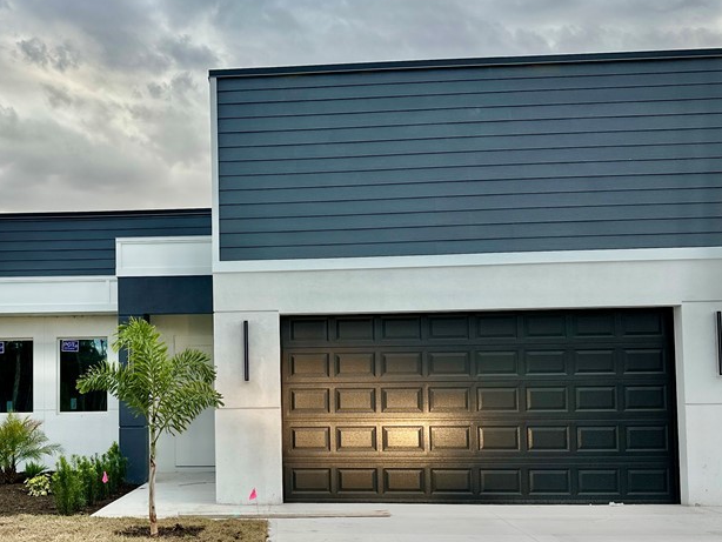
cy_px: 363
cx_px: 221
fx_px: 835
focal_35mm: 40
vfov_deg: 35.6
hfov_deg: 45.8
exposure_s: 1/237
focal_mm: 6.86
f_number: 1.78
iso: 64
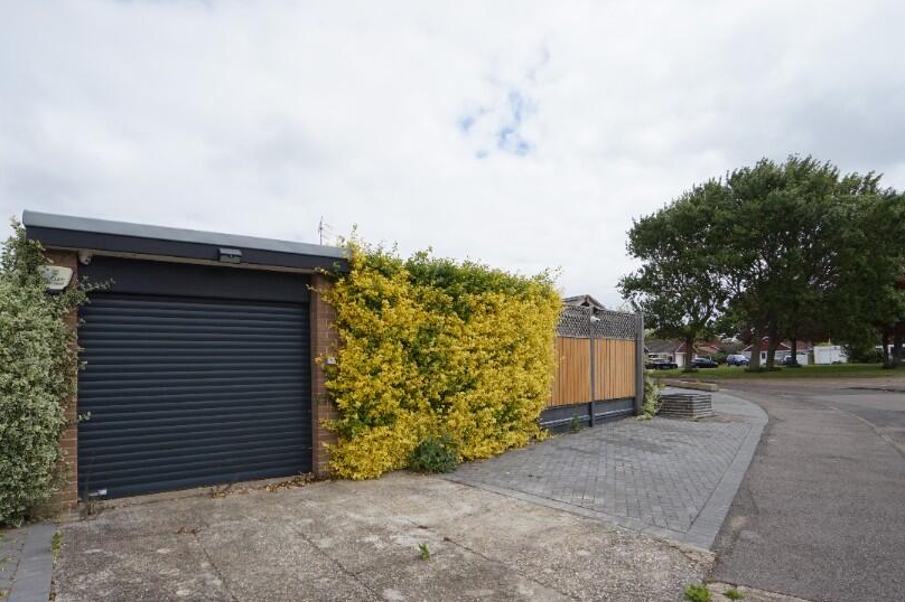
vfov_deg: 63.9
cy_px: 361
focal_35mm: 19
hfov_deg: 86.8
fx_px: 477
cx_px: 428
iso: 100
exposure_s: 1/125
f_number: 11
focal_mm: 10
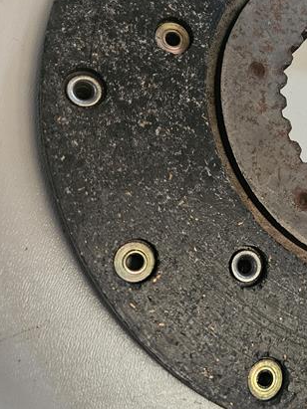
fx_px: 509
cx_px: 284
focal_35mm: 43
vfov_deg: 43.4
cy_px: 147
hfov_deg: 31.8
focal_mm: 5.4
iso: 640
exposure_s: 1/50
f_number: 1.8
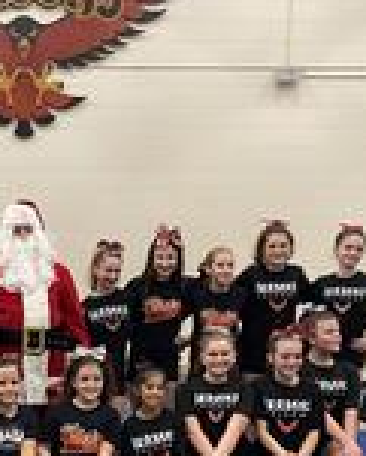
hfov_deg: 23.4
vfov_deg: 28.8
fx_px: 852
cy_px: 412
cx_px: 11
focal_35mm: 63
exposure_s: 1/60
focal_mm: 4.25
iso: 250
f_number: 1.8
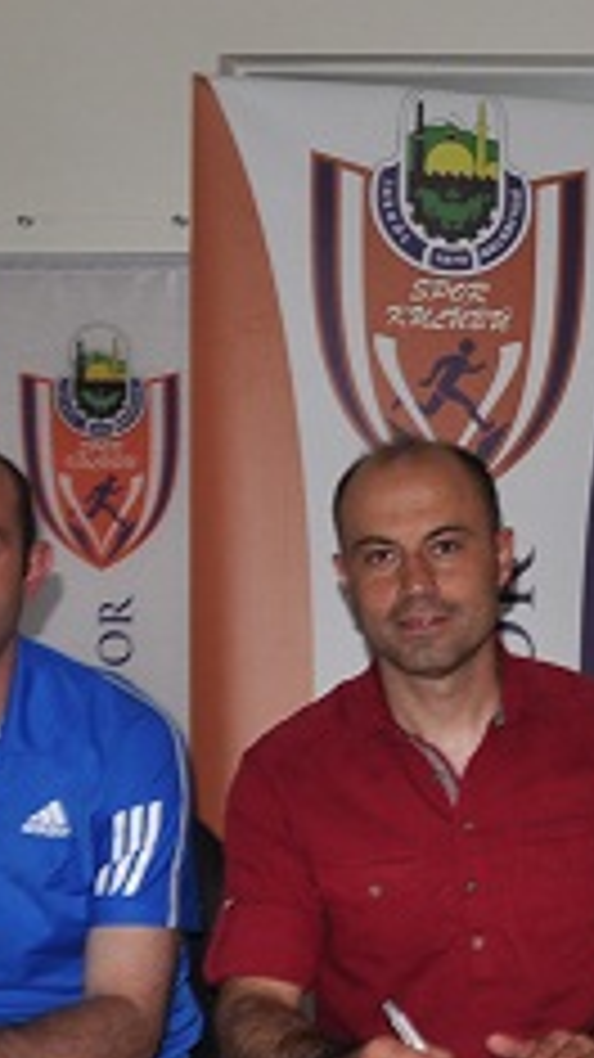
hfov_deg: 12.4
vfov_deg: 23.4
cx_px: 1026
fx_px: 2535
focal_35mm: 90
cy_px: 729
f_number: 5.6
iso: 250
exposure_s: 1/200
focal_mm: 21
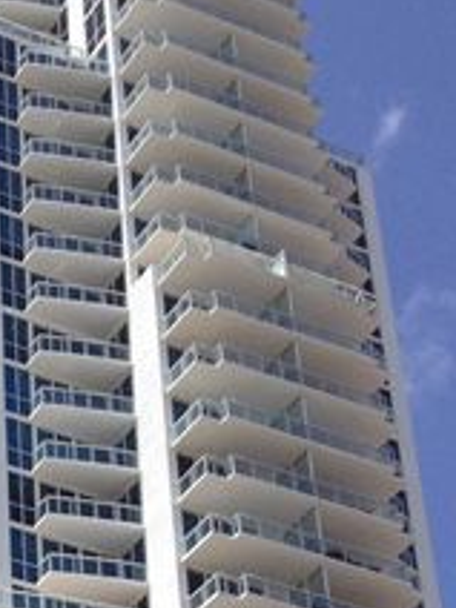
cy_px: 814
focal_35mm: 132
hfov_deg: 10.6
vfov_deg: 14.3
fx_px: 2318
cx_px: -324
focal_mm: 4.28
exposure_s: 1/2123
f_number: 2.4
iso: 50
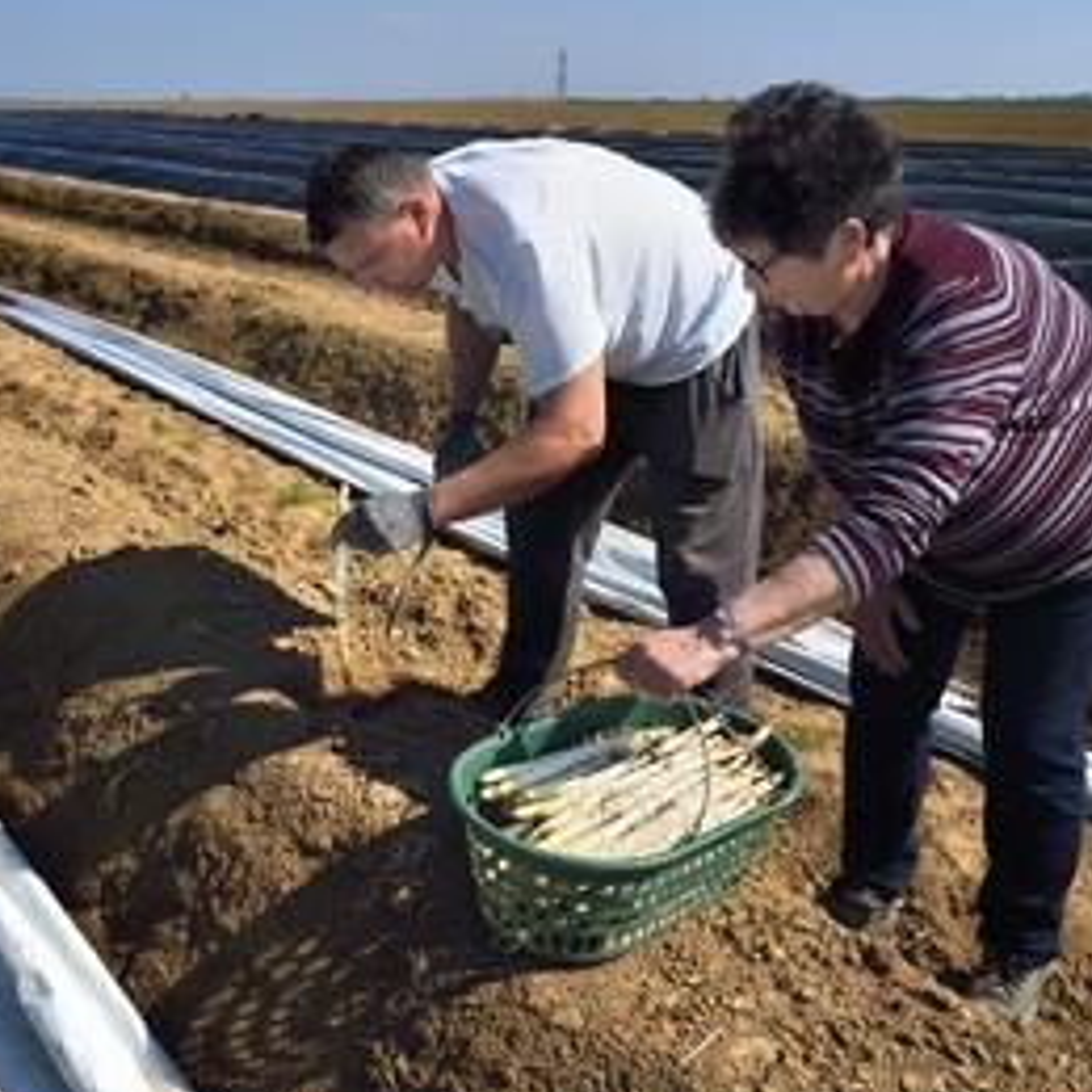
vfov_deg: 49.7
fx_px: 1178
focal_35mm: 33
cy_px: 533
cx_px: 441
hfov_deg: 49.5
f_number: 14
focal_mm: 24
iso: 200
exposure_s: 1/250
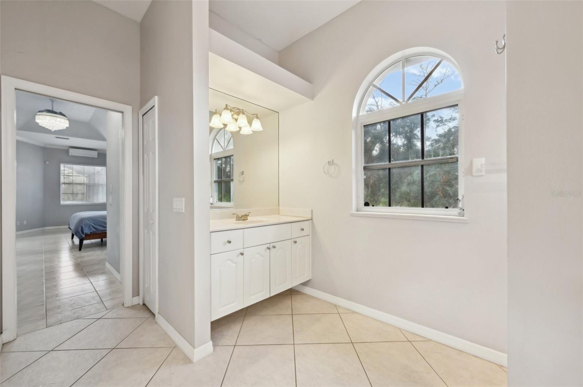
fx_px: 226
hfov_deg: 104.3
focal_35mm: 14
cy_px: 194
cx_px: 292
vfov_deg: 81.1
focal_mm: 14
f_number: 8
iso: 400
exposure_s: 1/125
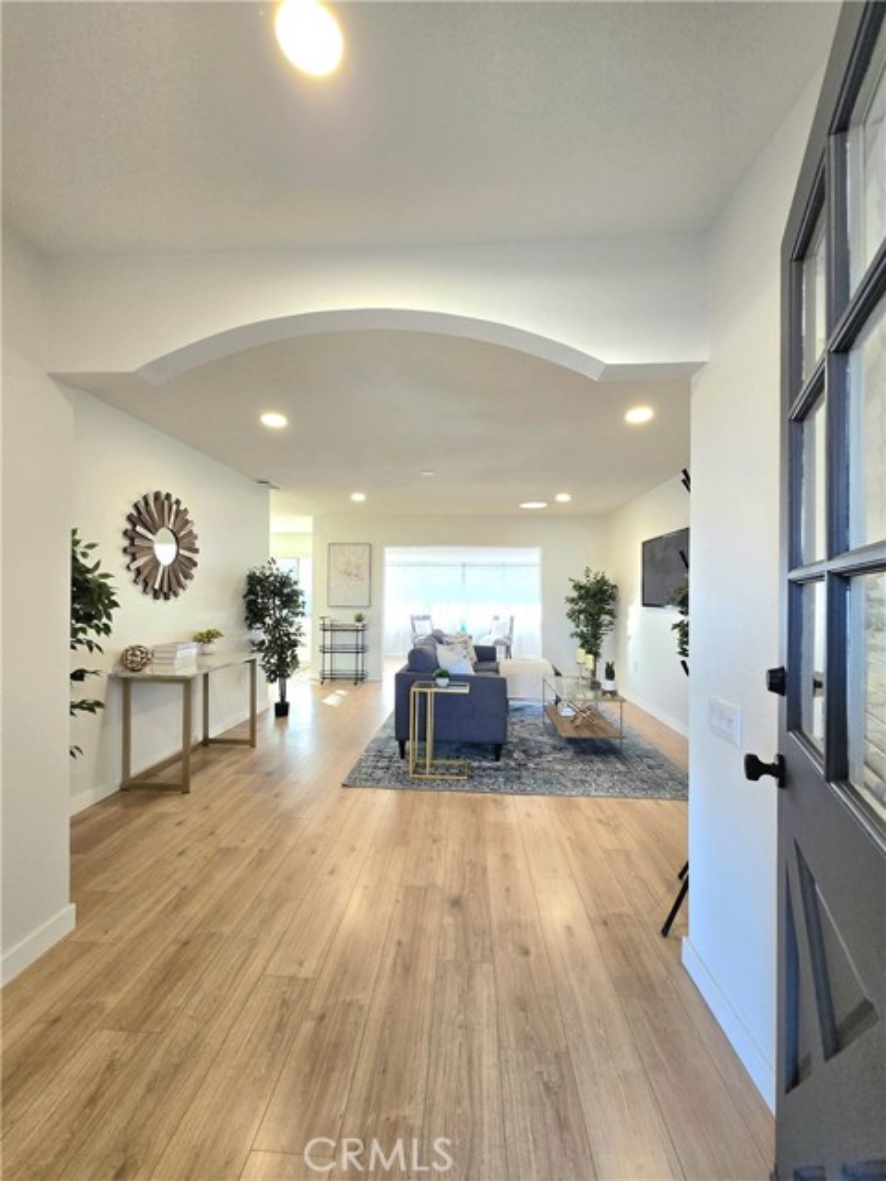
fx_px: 444
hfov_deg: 89.9
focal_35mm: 13
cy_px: 590
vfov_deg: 106.2
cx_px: 443
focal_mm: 1.7
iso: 64
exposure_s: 1/60.2
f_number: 2.2
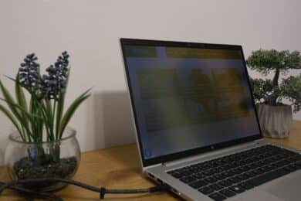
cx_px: 150
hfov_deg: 57.2
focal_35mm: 33
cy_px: 100
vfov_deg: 40.0
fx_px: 276
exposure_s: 1/20
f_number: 8
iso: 1600
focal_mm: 22
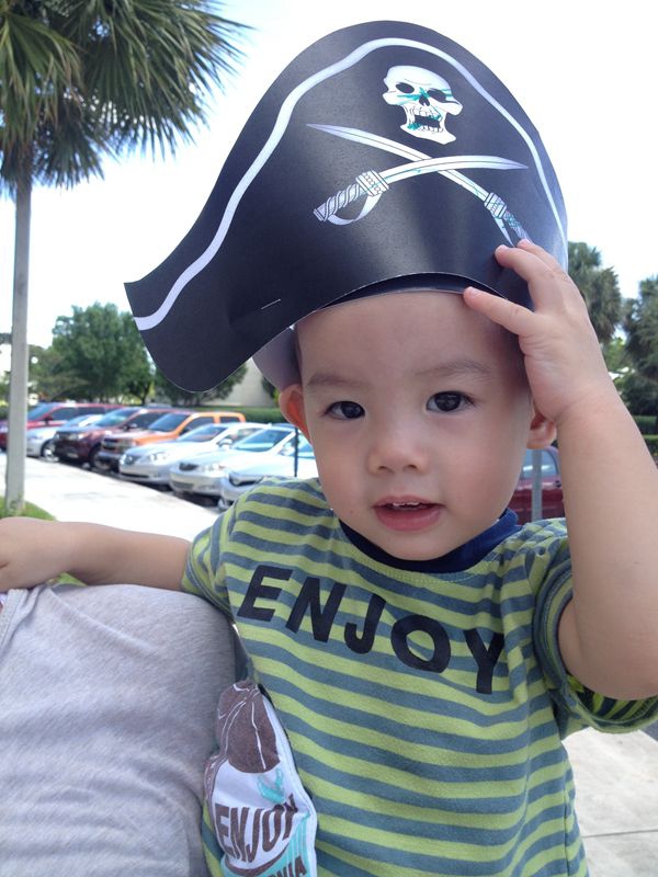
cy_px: 438
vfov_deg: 52.6
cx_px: 329
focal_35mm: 35
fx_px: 887
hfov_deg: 40.7
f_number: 2.4
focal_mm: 4.28
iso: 50
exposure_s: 1/303
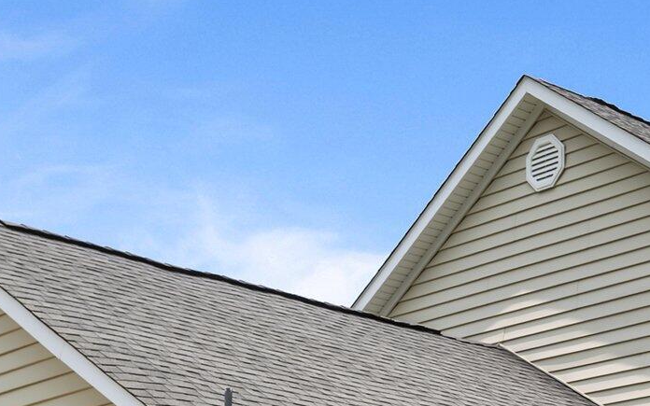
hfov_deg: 22.7
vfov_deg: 13.9
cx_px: 541
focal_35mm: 90
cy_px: 543
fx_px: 1594
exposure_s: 1/400
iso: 64
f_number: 7.1
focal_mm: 30
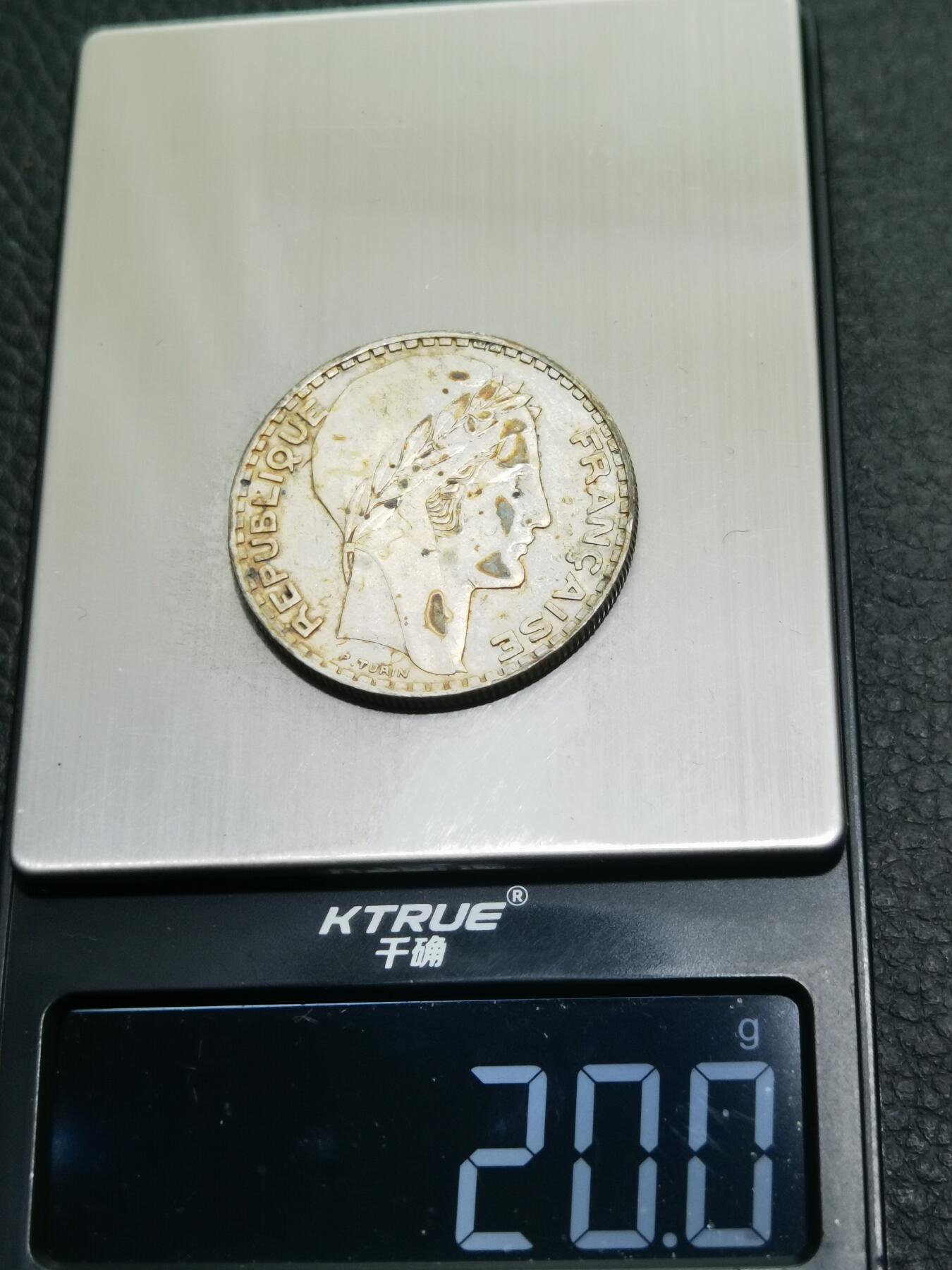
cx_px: 476
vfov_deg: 31.2
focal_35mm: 62
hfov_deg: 23.7
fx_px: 2273
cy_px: 635
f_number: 1.9
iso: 100
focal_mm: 6.67
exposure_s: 1/100
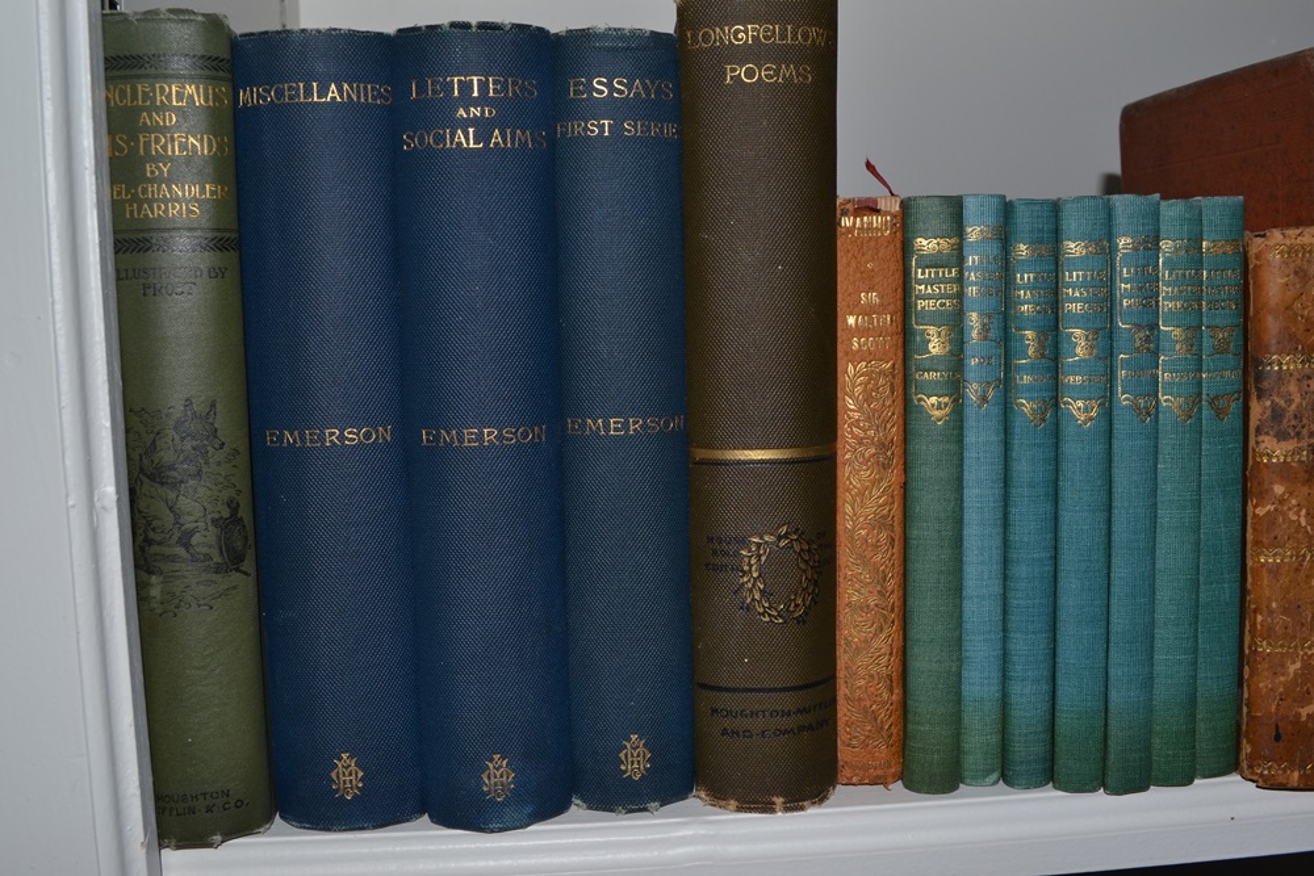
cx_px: 657
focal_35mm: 33
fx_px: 1205
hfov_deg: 57.2
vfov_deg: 40.0
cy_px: 438
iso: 100
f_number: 8
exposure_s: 1/60
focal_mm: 22
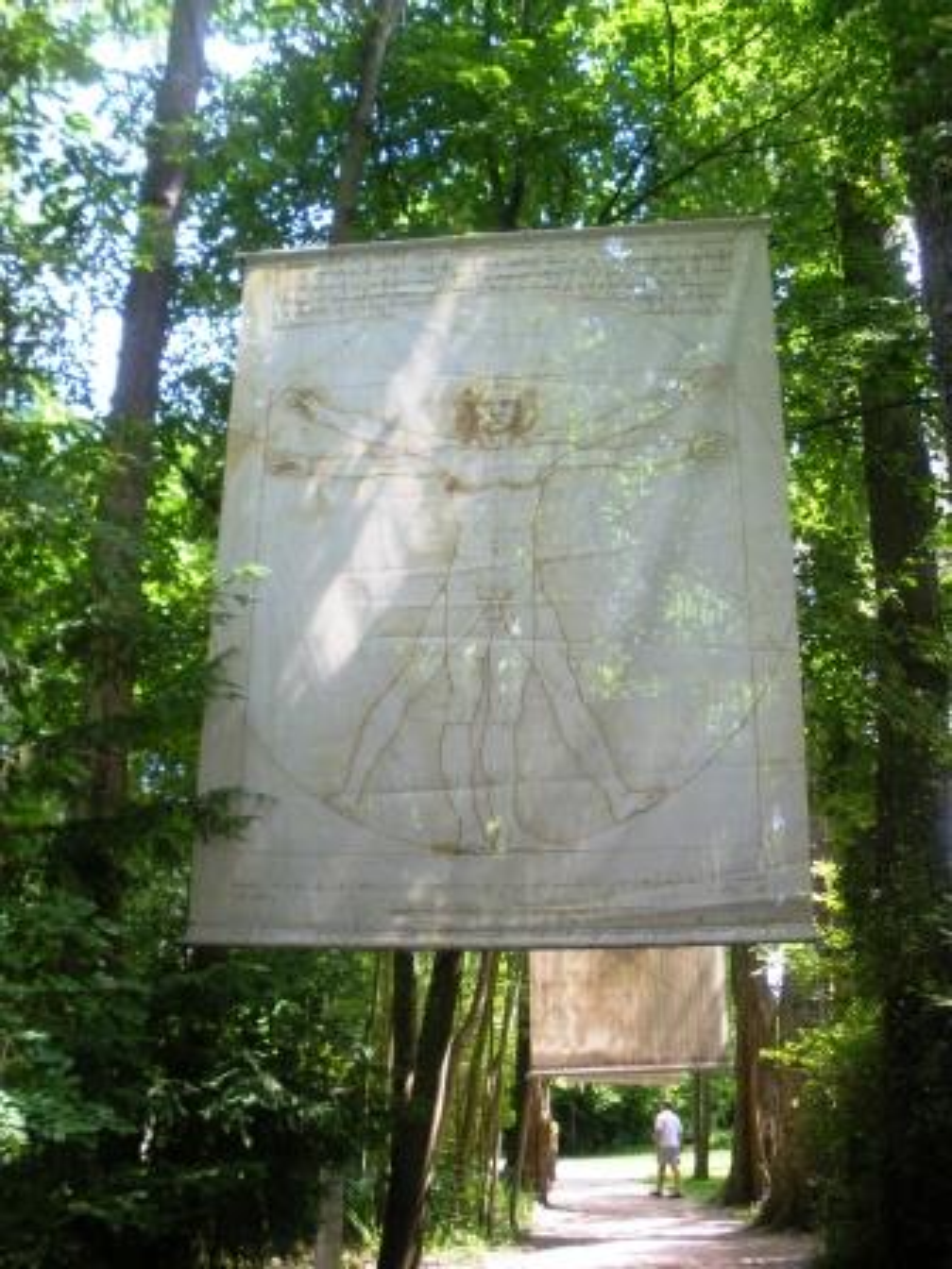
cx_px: 476
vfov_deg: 51.4
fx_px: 1320
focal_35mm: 36
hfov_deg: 39.7
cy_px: 634
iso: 64
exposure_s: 1/60
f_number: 3.5
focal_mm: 6.3
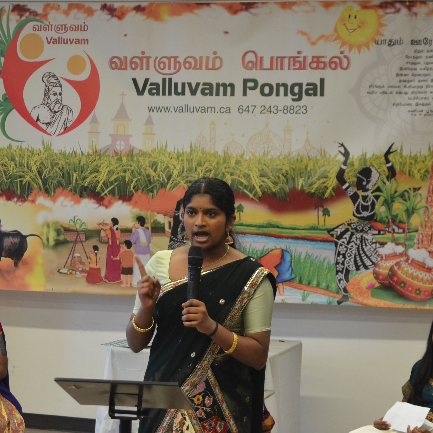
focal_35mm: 93
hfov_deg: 18.7
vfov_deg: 18.7
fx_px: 1316
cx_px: 204
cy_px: 216
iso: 800
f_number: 4.5
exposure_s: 1/60
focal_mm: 48
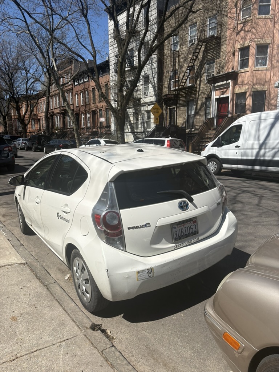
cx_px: 140
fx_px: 279
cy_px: 186
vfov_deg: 67.3
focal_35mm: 26
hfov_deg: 53.1
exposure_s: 1/4950
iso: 50
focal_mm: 5.96
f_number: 1.6
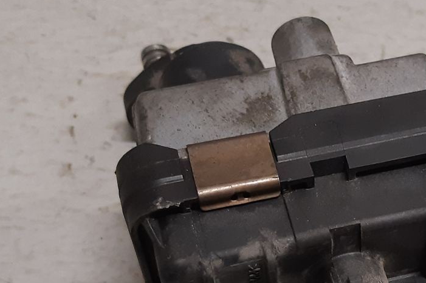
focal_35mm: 79
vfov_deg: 17.1
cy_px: 236
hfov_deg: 25.2
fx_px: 935
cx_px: 346
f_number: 1.7
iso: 160
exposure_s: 1/50
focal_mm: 3.93
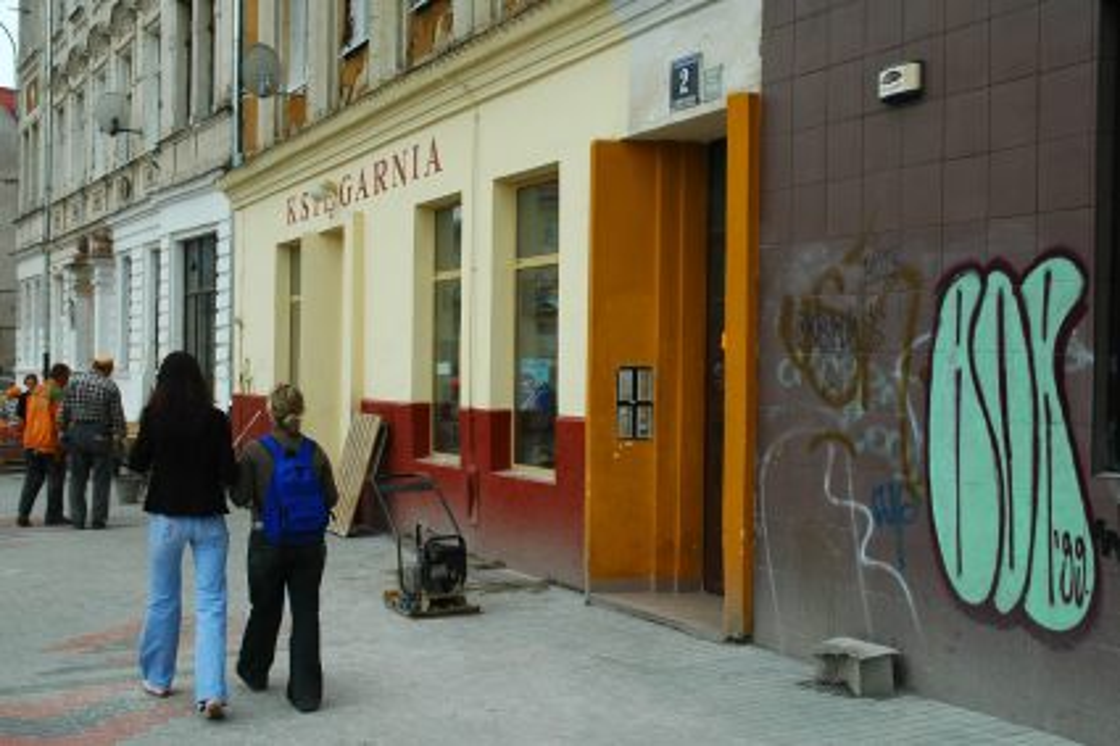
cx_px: 560
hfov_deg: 47.9
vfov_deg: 33.0
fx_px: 1259
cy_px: 373
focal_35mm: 40
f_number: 6.3
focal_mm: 27
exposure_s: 1/160
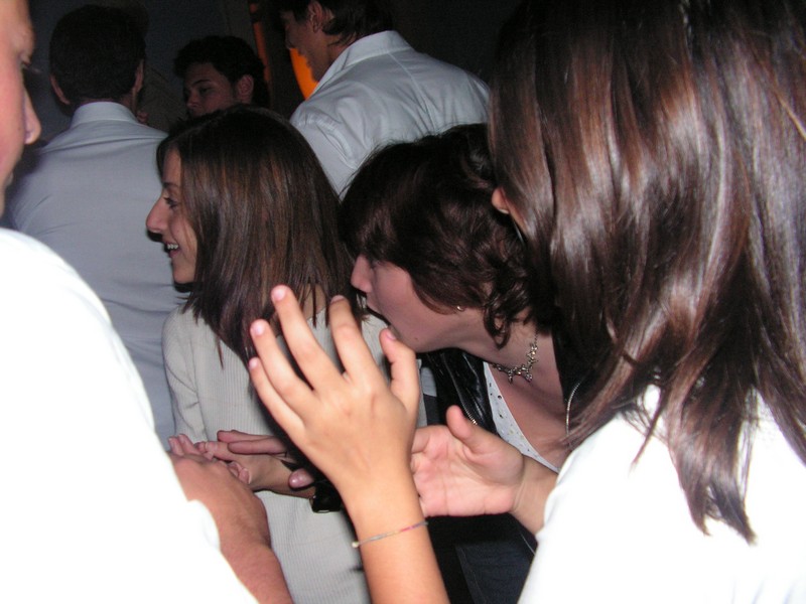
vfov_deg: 39.7
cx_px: 403
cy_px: 302
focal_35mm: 36
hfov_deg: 51.4
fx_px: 838
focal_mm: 6
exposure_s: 1/40
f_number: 3.2
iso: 200
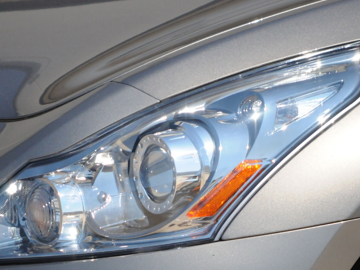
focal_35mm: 415
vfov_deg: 3.6
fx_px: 4317
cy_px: 177
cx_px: 153
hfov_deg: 4.8
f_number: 5.6
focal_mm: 180
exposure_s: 1/8000
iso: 2000
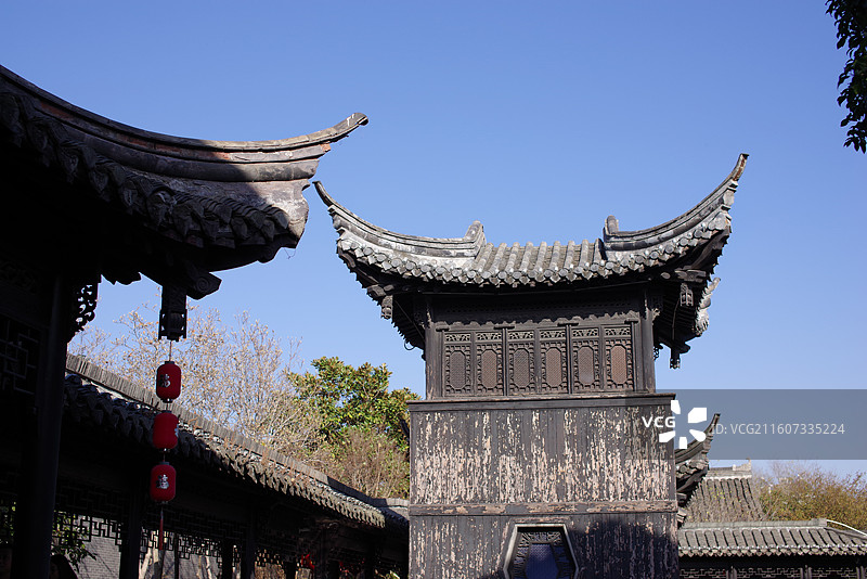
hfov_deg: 39.6
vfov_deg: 27.0
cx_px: 434
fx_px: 1205
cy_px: 290
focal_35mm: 50
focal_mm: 50
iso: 100
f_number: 4
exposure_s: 1/500
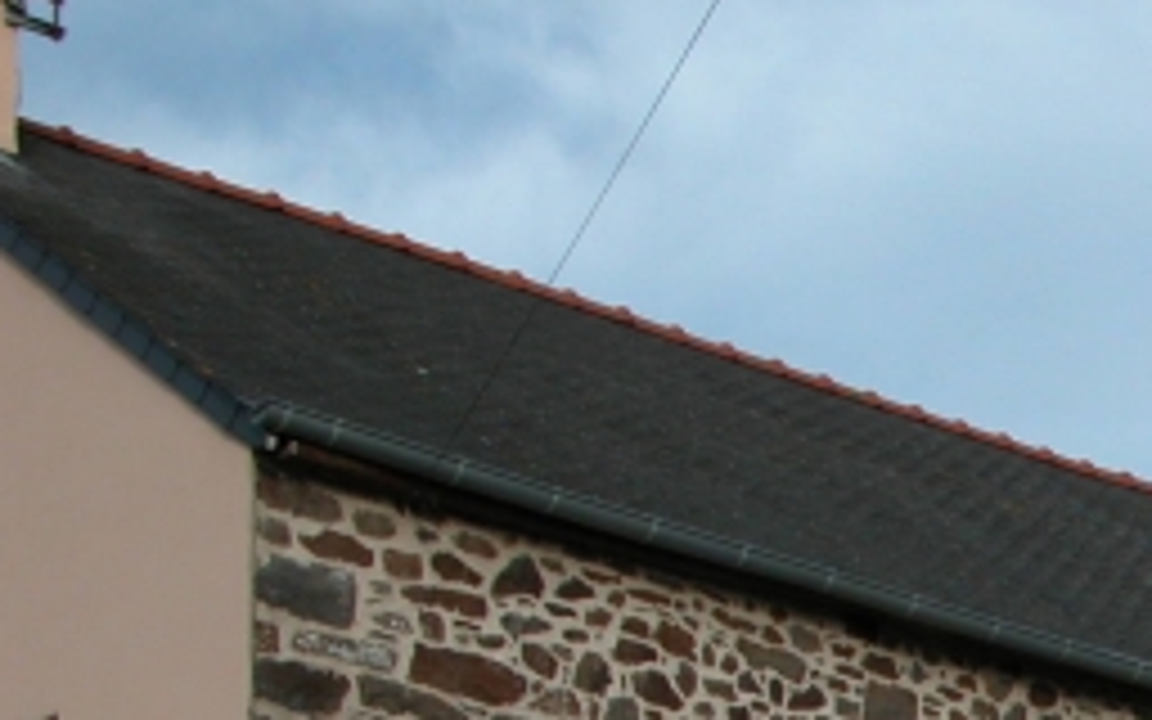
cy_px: 1071
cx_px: 1521
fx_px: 3108
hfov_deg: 19.3
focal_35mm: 99
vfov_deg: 12.6
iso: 100
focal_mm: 8.9
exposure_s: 1/287
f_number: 5.6
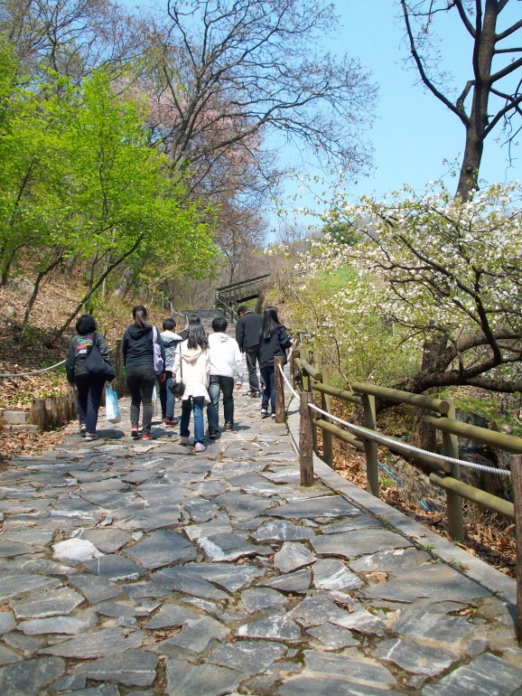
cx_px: 261
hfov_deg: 41.8
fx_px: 683
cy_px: 348
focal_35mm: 34
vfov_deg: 53.9
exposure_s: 1/520
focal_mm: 5.7
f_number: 2.8
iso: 64
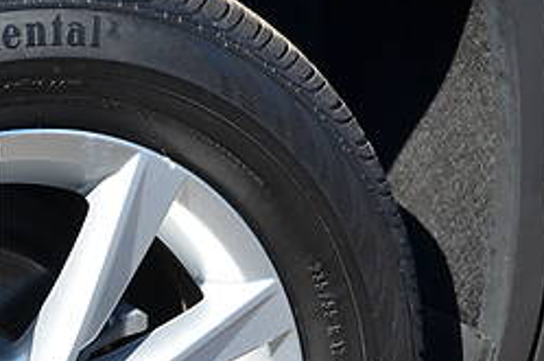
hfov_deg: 14.8
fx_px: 2036
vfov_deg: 10.0
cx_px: -72
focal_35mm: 135
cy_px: 429
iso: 200
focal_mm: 28
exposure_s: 1/250
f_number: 8
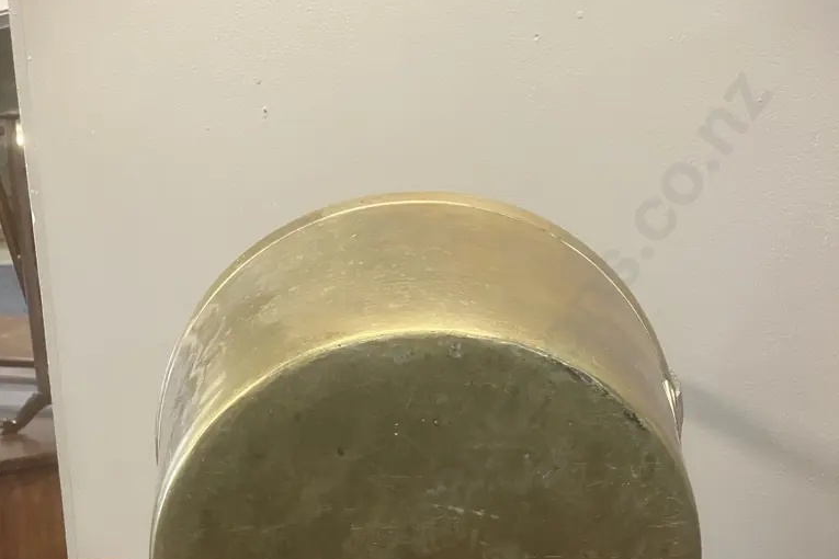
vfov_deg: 32.1
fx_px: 909
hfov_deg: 49.6
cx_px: 420
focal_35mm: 39
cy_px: 532
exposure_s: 1/50
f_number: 1.8
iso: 320
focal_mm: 3.99
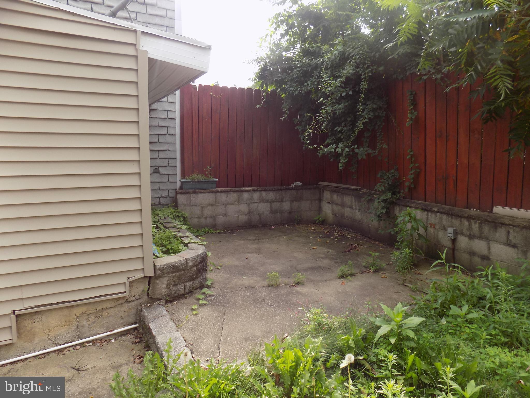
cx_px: 265
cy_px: 199
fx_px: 352
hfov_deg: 73.9
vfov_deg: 58.9
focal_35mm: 23
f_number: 3.1
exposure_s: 1/125
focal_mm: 4
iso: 80
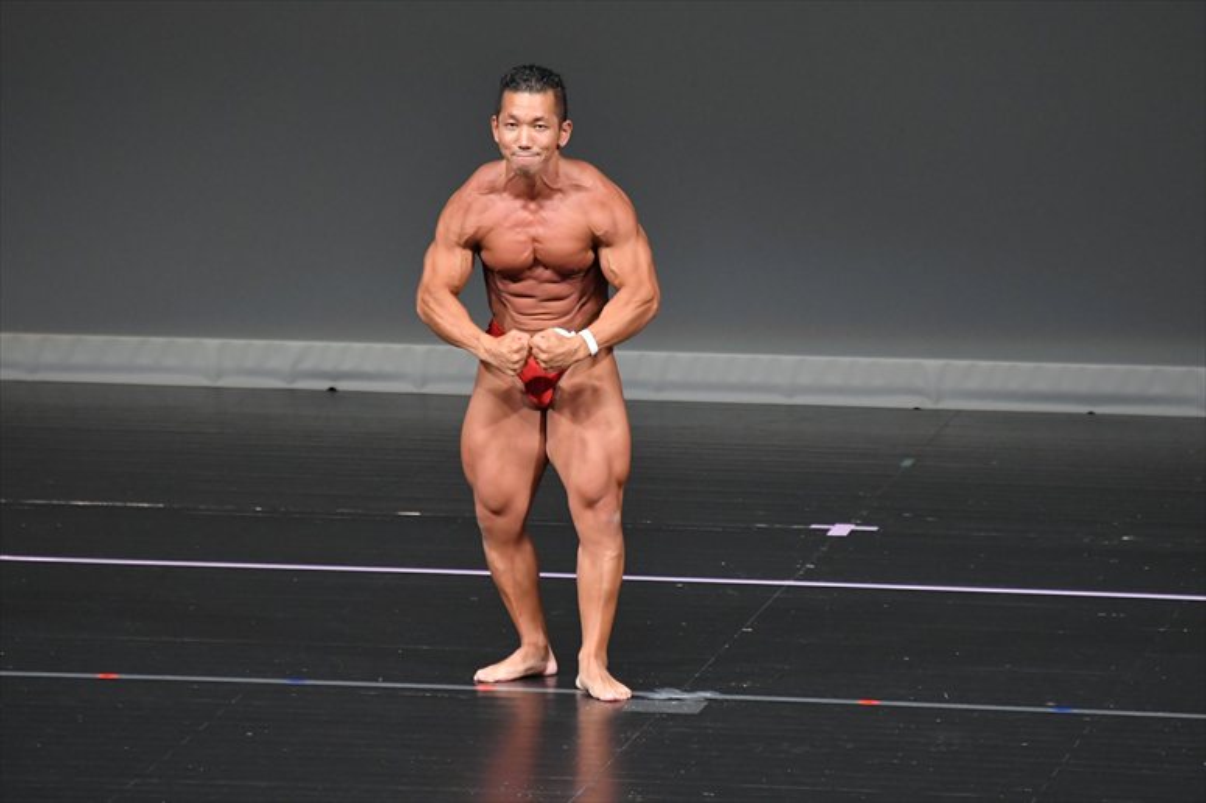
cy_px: 402
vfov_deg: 3.7
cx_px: 603
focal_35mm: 375
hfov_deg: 5.5
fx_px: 12557
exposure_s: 1/400
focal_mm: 250
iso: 4000
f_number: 5.6
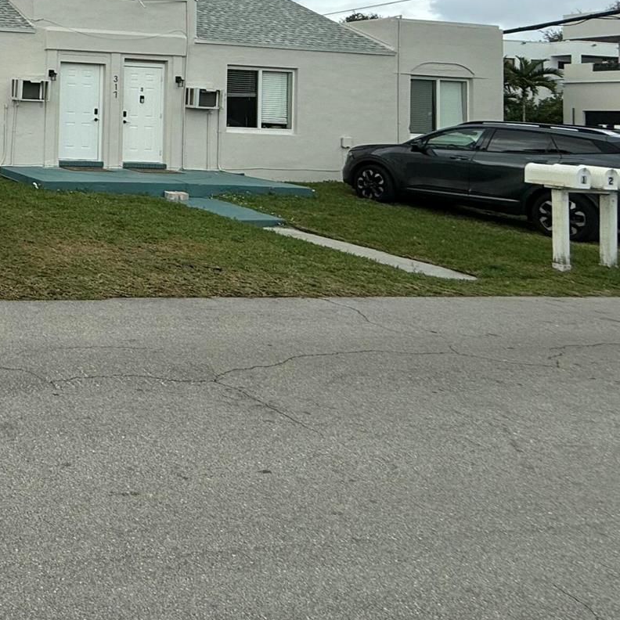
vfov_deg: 46.7
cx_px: -144
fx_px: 648
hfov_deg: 37.2
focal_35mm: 32
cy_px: 77
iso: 50
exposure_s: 1/1259
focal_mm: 2.22
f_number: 2.2
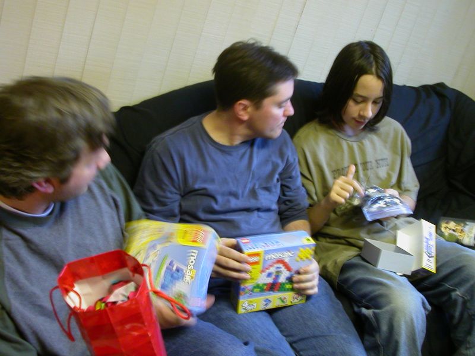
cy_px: 178
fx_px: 590
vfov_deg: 33.6
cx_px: 238
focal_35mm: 43
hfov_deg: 43.9
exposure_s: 1/3.8
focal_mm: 6.6
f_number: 2.9
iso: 200
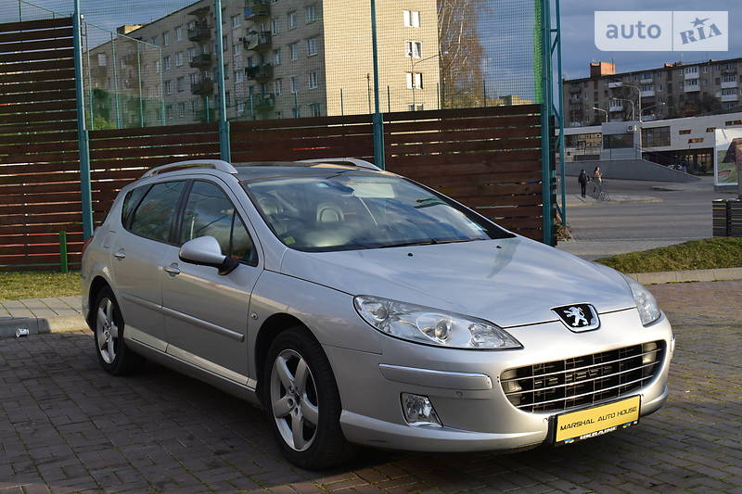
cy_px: 247
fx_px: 865
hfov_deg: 46.4
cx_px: 371
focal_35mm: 42
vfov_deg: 31.9
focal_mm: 28
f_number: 8
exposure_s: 1/250
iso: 200
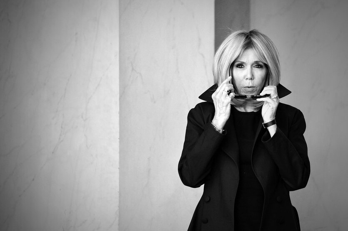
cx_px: 174
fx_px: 3865
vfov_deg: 3.4
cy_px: 116
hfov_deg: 5.2
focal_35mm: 400
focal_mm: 400
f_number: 5.6
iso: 1000
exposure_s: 1/500
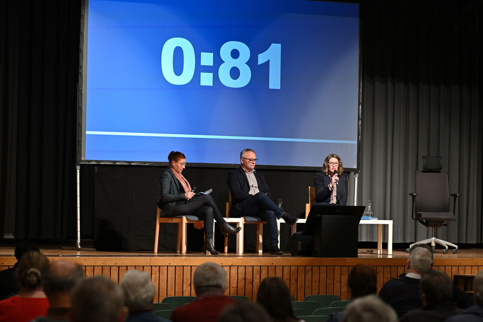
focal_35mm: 110
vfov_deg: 12.4
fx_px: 1475
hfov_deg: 18.6
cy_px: 161
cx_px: 242
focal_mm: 110
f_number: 4.5
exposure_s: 1/40
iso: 800
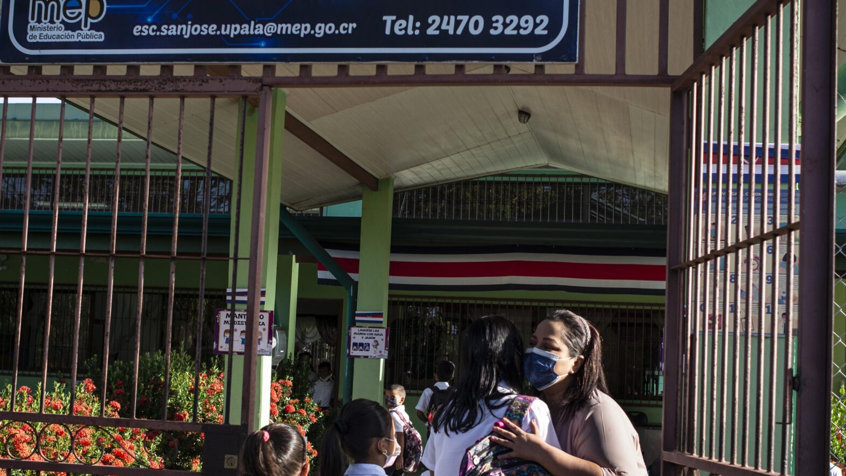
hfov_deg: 34.9
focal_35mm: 60
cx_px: 397
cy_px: 240
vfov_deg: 20.0
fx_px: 1346
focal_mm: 35
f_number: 5.6
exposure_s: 1/400
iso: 160
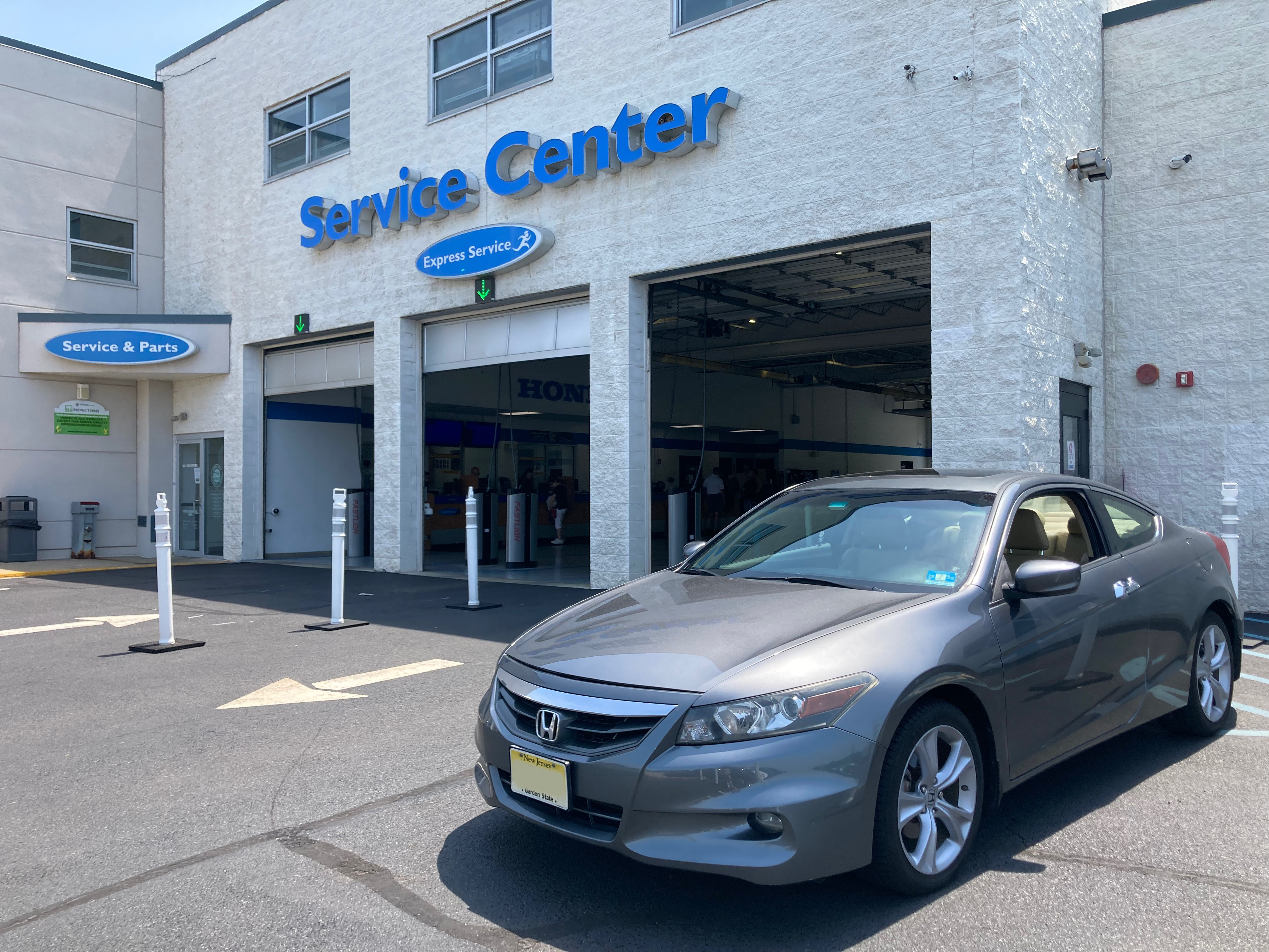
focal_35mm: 28
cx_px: 634
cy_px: 476
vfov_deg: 49.7
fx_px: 1026
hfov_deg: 63.4
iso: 20
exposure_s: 1/934
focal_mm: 3.99
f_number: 1.8
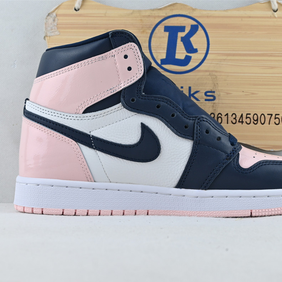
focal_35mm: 59
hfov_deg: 29.1
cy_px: 142
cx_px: 160
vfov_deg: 29.1
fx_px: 543
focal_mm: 30.5
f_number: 7.1
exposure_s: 1/30
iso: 100
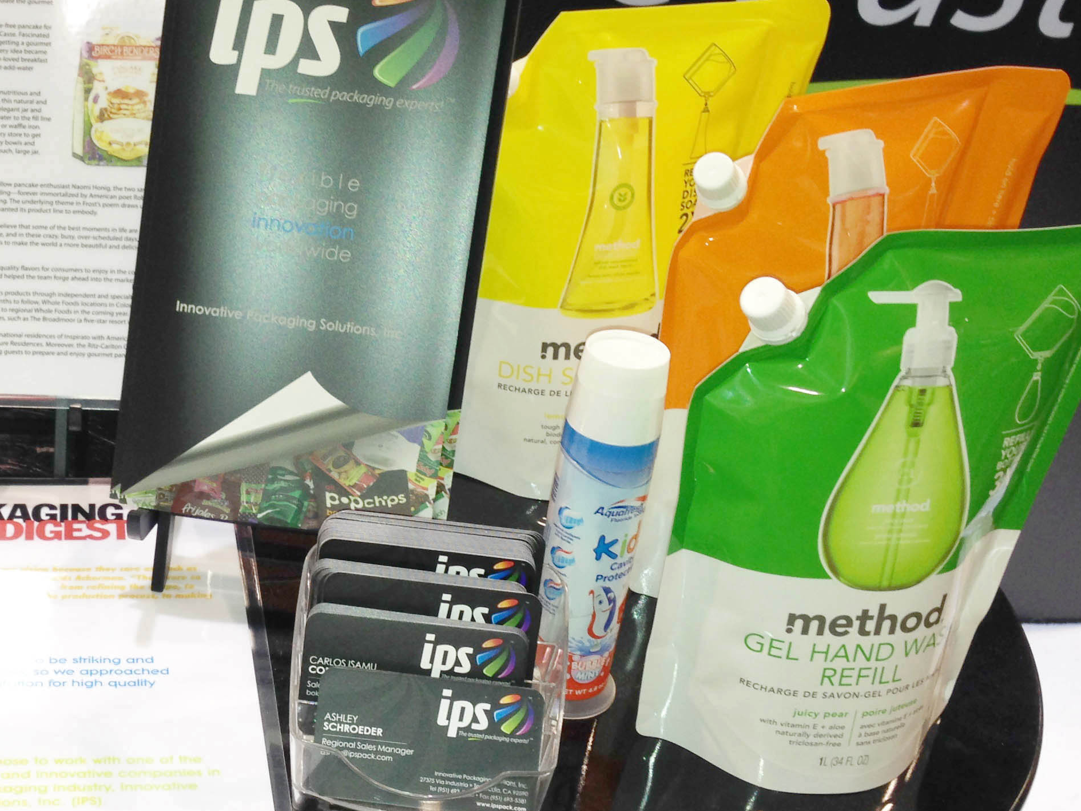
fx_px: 1780
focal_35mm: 57
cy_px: 448
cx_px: 205
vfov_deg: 25.6
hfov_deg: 32.8
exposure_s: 1/24
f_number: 2.4
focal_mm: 4.12
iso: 50
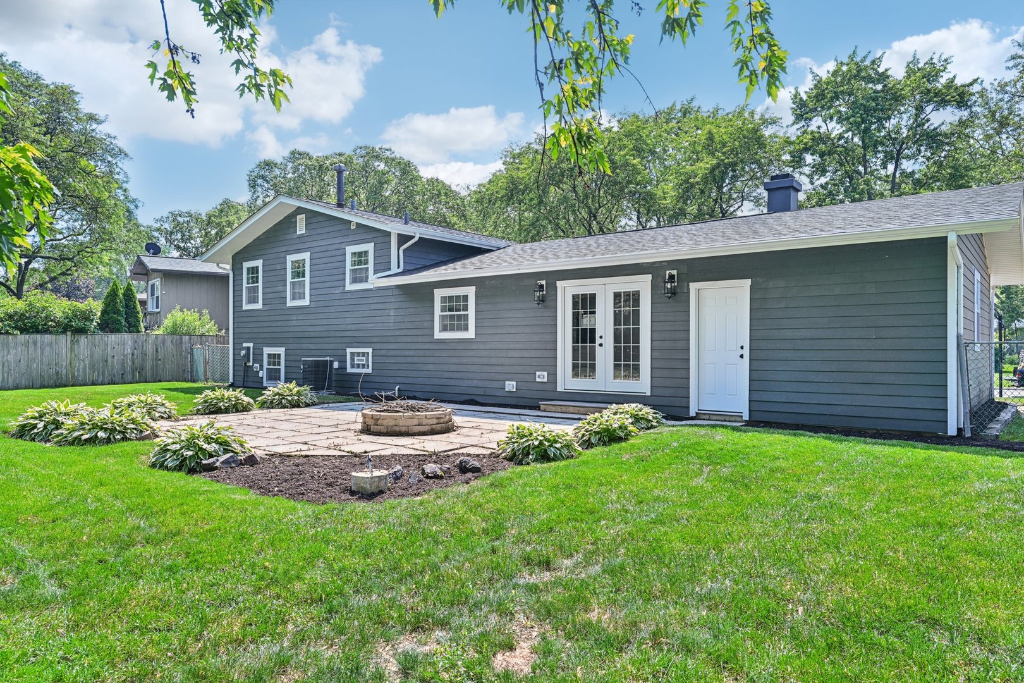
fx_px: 640
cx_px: 512
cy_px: 342
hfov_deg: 77.3
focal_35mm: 22
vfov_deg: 56.1
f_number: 8
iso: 800
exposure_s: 1/400
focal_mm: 22.5
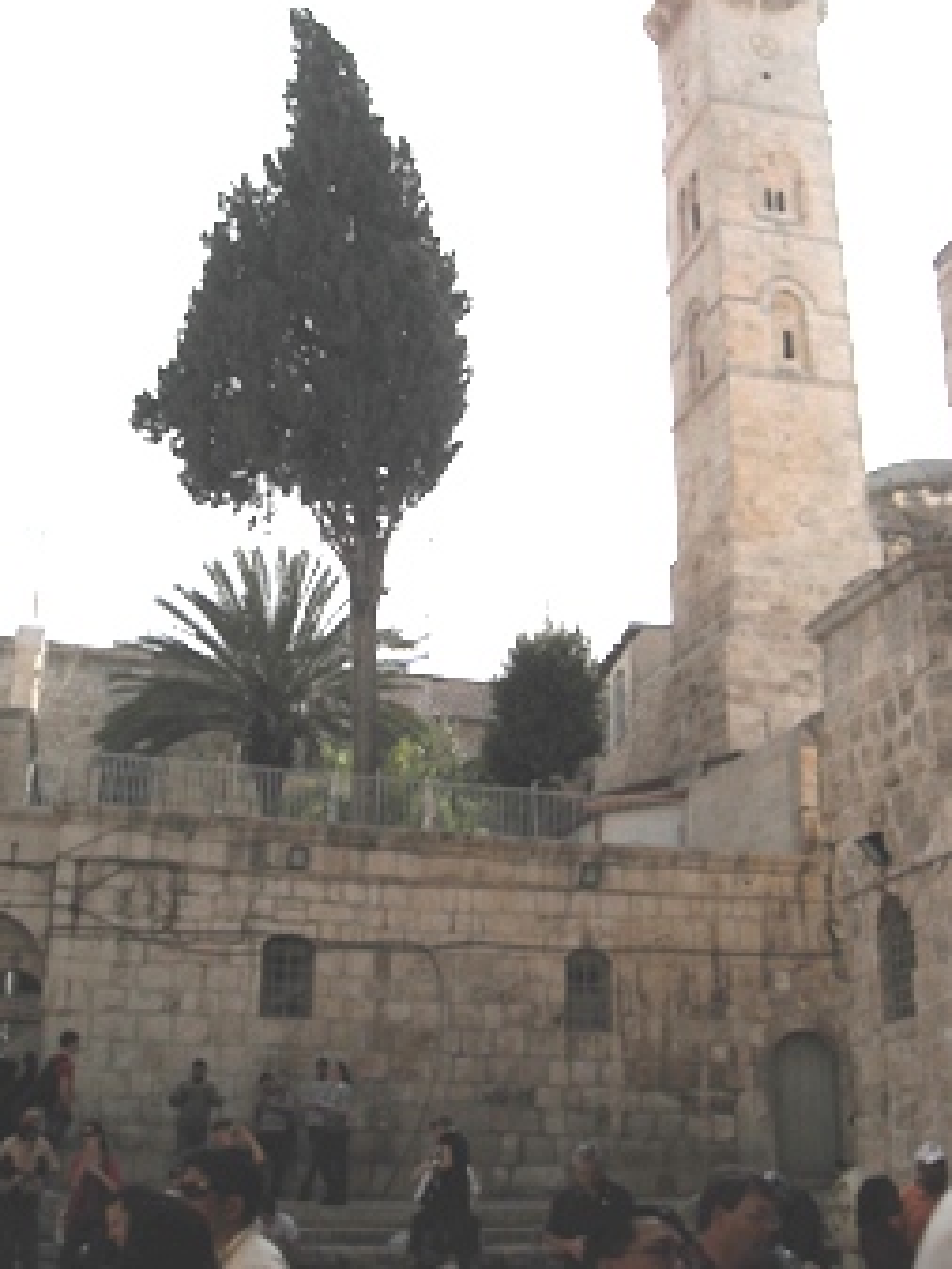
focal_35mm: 44
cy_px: 478
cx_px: 440
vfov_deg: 42.6
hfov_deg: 32.9
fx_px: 1612
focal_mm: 5.7
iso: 64
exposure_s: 1/1138
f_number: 5.6
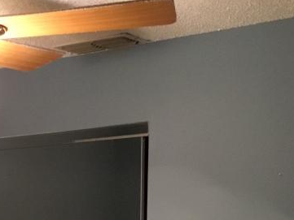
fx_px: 748
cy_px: 265
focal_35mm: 88
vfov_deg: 16.1
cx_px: -61
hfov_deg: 20.7
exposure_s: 1/15
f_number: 2.4
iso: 320
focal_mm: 3.3
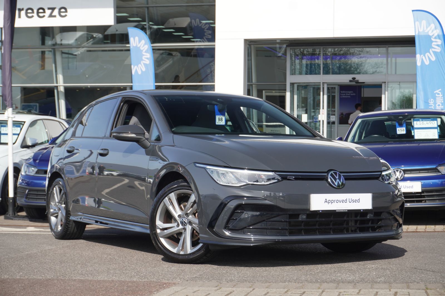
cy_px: 148
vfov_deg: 19.3
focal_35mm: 70
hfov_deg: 28.7
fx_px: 871
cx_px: 222
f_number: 8
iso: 160
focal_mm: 47
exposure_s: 1/160
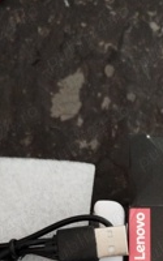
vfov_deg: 33.8
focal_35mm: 55
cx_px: 133
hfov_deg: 23.2
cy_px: 258
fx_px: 391
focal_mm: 4.95
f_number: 1.9
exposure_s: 1/14.3
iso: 4026
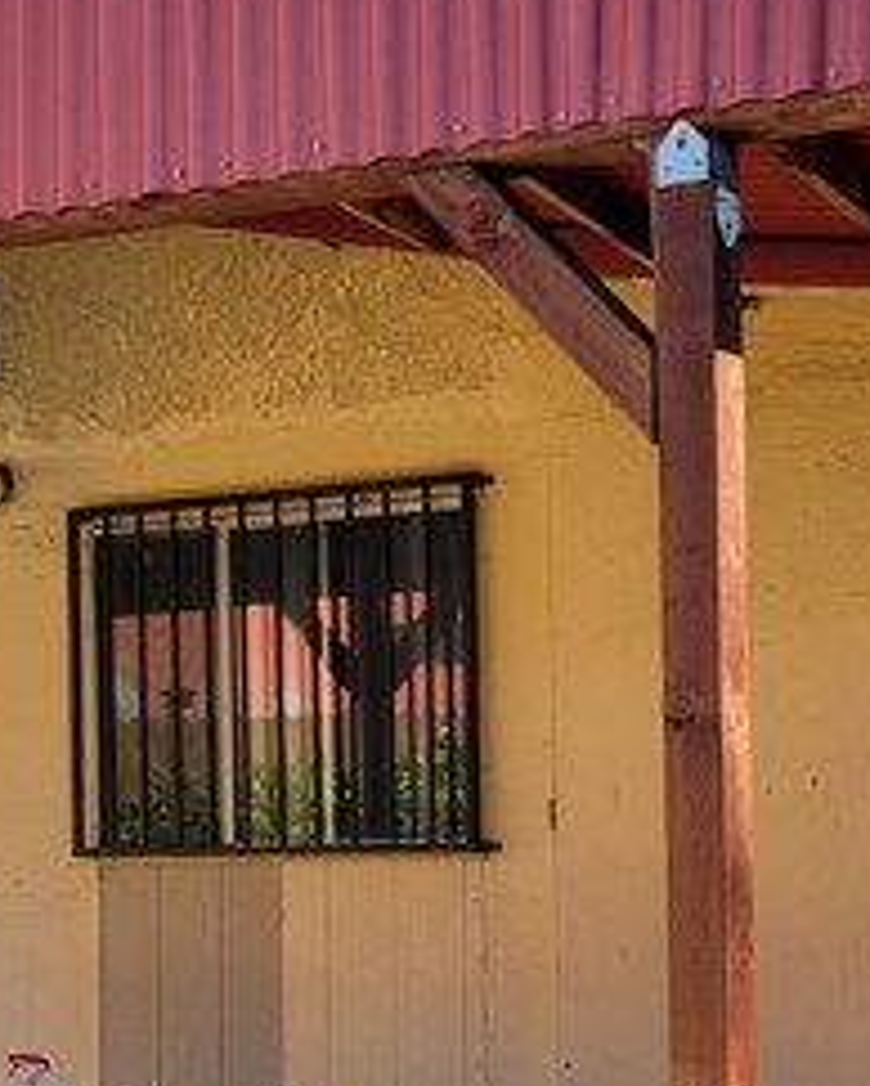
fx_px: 2154
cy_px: 866
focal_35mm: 67
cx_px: 650
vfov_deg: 27.7
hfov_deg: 22.6
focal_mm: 5.4
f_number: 1.8
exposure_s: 1/607
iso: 40
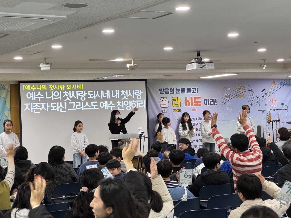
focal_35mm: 77
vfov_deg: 19.1
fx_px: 647
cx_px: 146
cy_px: 109
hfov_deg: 25.3
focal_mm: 9
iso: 320
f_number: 2.8
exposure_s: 1/60
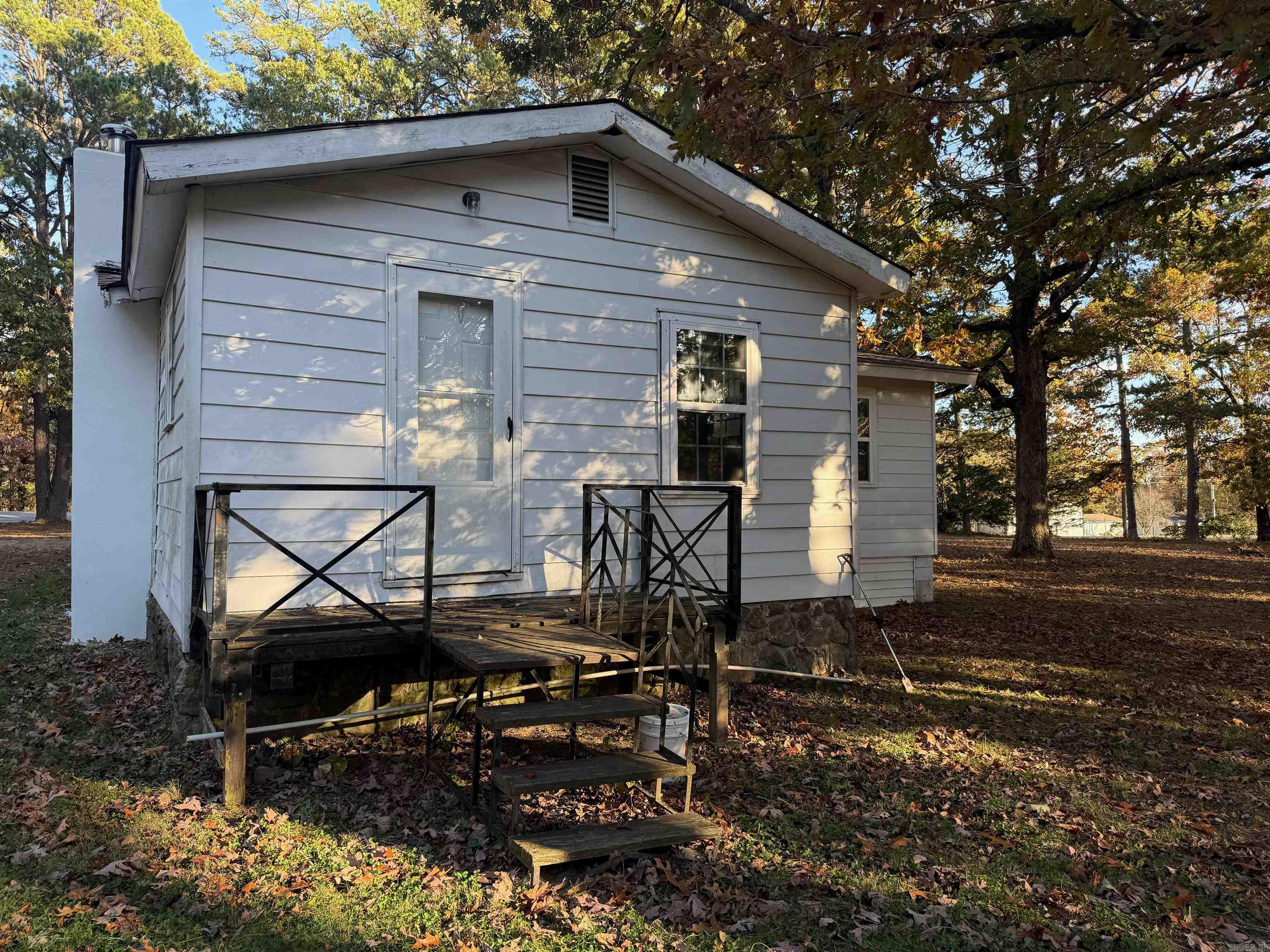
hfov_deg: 71.6
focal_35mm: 24
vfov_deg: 56.8
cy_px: 476
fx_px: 881
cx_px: 635
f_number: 1.78
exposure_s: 1/426
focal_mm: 6.76
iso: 100
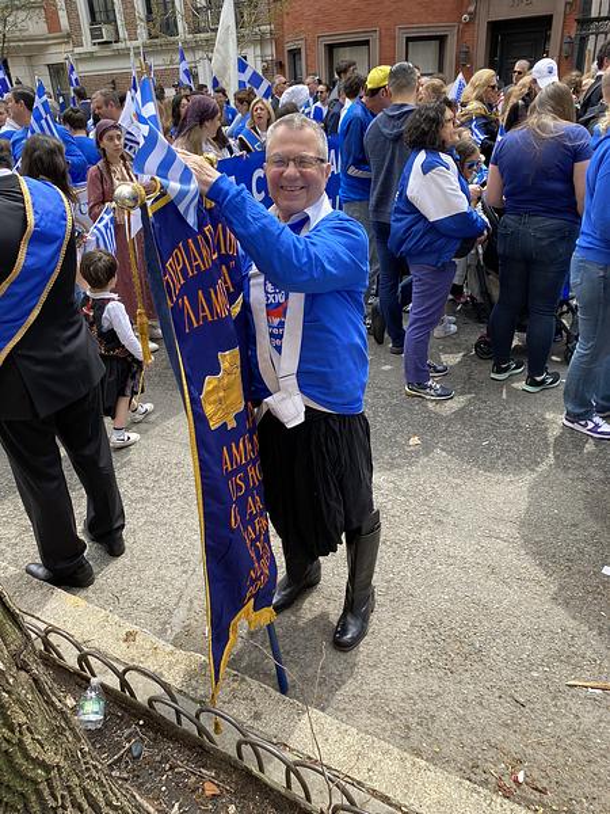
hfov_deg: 53.1
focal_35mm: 26
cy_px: 407
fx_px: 611
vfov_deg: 67.3
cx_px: 305
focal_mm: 4.25
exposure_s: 1/364
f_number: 1.8
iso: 32
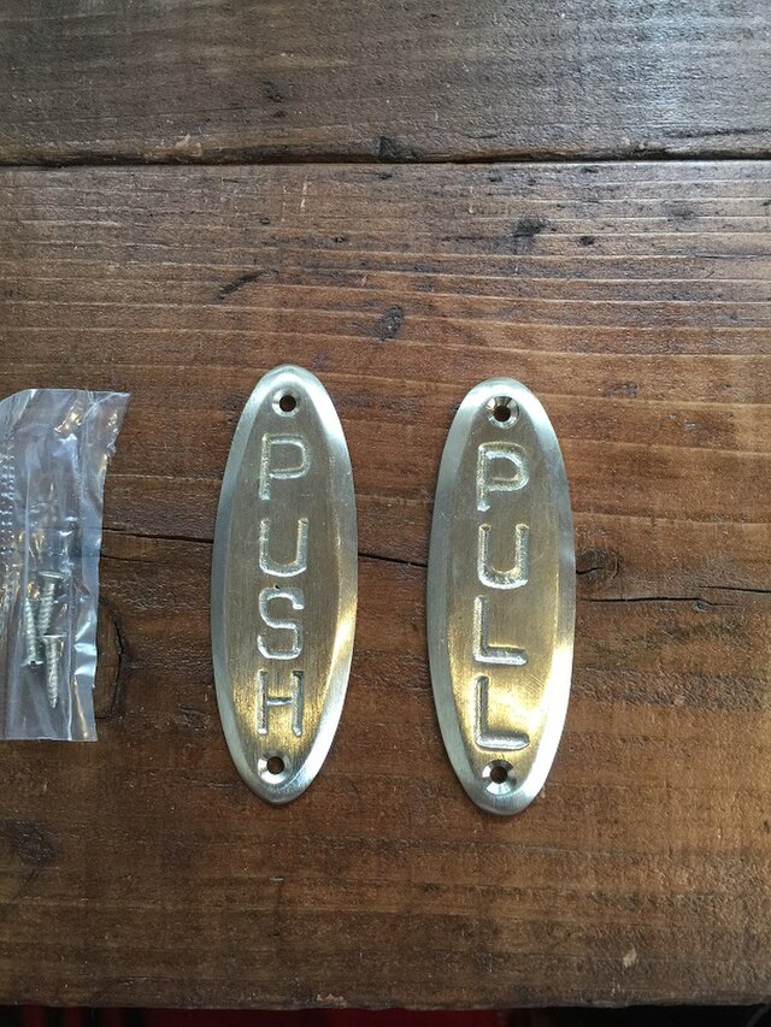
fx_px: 861
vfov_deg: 61.7
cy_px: 514
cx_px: 386
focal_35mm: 29
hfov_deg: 48.2
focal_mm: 4.15
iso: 64
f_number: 2.2
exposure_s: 1/15
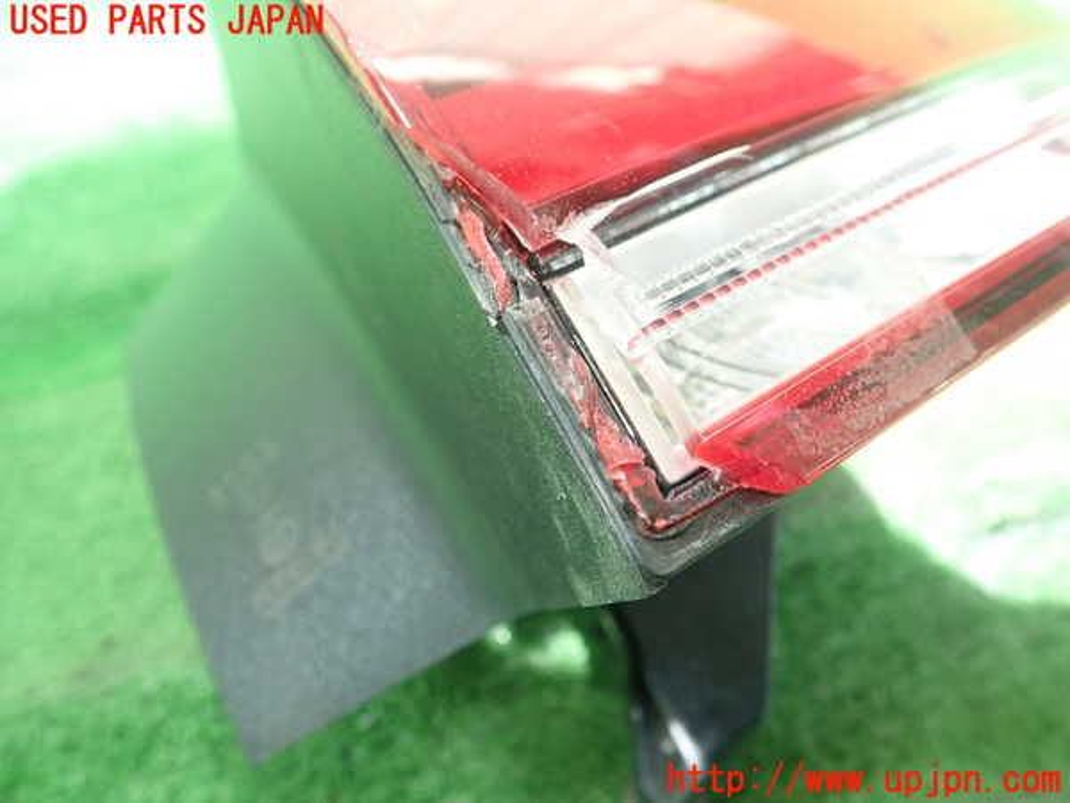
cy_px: 402
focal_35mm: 30
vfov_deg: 46.8
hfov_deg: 60.0
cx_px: 535
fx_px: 927
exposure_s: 1/125
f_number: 2.3
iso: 500
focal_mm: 5.5
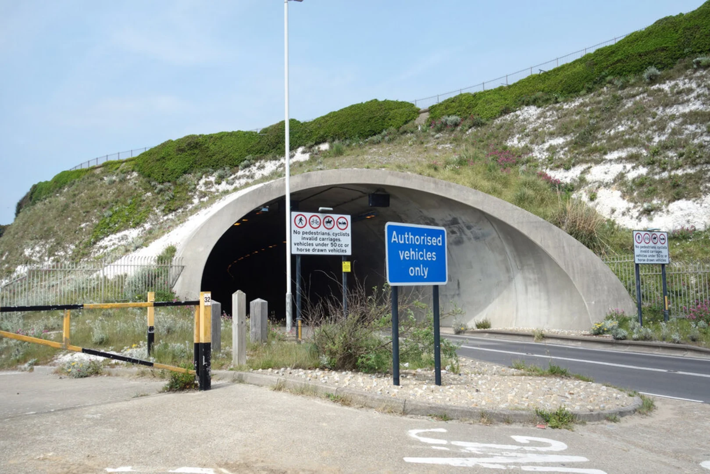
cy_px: 237
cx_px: 355
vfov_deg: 46.4
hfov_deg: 65.5
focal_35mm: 28
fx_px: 552
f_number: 5.6
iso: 125
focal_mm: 10.4
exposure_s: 1/640
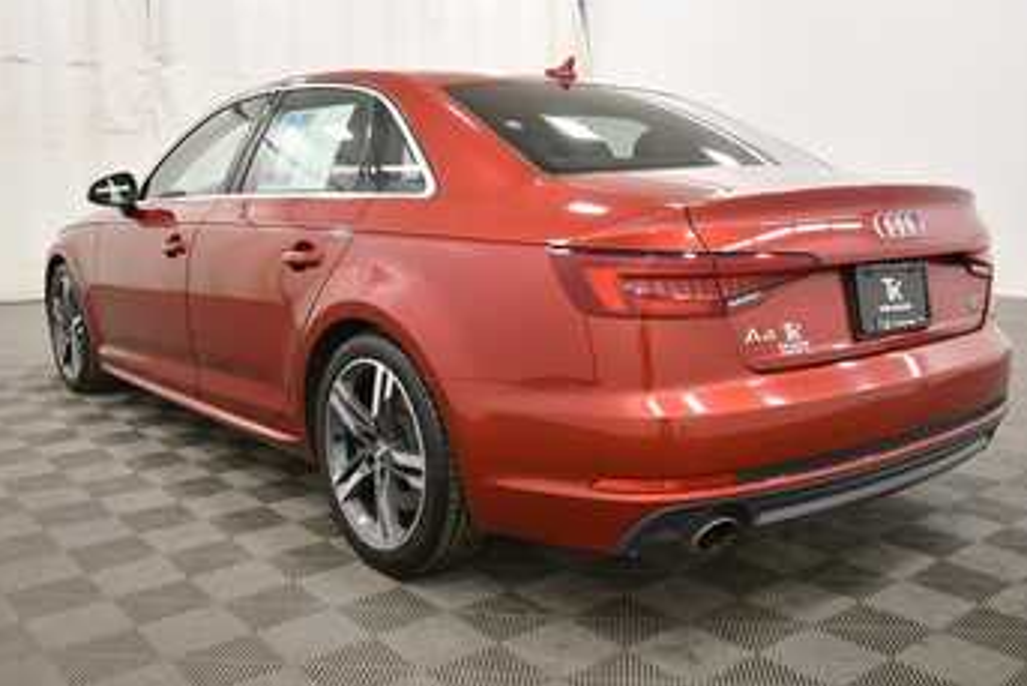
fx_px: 999
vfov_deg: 37.9
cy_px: 322
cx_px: 521
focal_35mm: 35
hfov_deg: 54.4
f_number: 5.6
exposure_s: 1/125
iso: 1100
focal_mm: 20
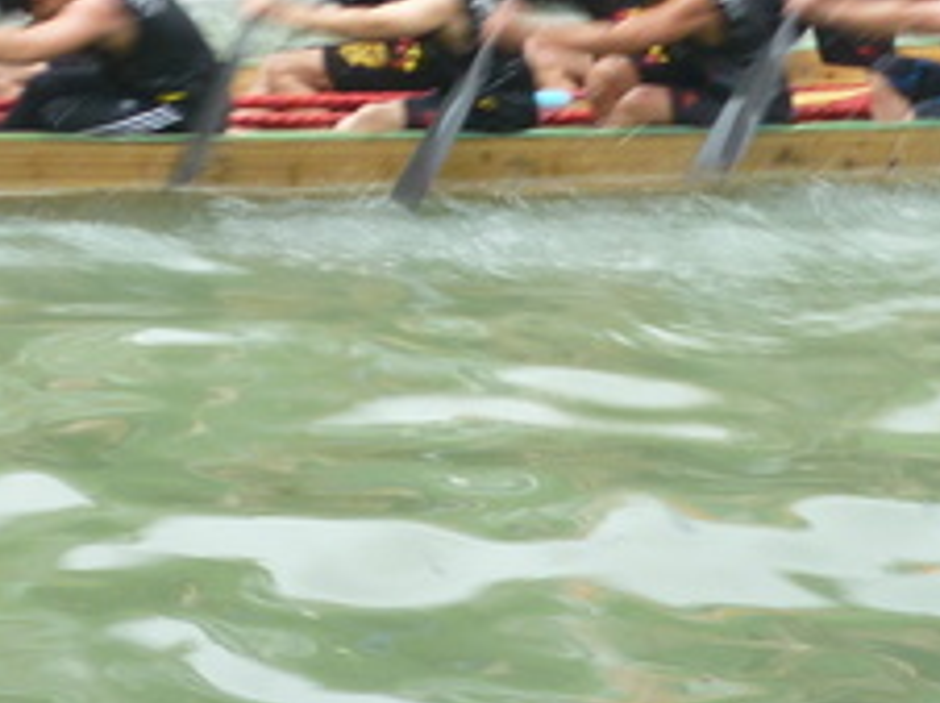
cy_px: -306
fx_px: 3337
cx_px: 620
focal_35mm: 123
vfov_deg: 11.6
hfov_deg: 16.0
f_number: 4
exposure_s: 1/30
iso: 80
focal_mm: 6.5
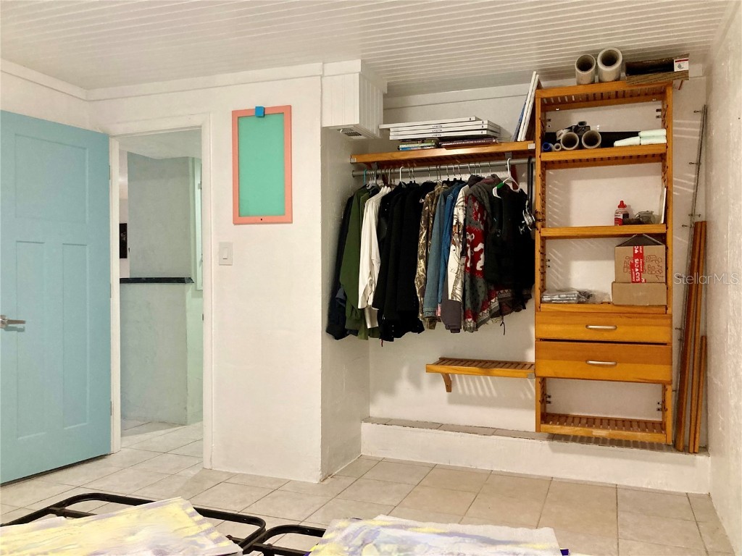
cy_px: 278
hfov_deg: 63.4
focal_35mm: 28
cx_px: 371
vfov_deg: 49.7
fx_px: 600
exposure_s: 1/60
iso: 250
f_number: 1.8
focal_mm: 3.99
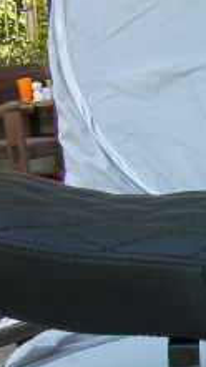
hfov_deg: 9.6
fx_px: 1168
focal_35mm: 120
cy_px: 306
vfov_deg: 17.7
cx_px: 372
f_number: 3.5
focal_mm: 6.8
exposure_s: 1/59.1
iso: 50
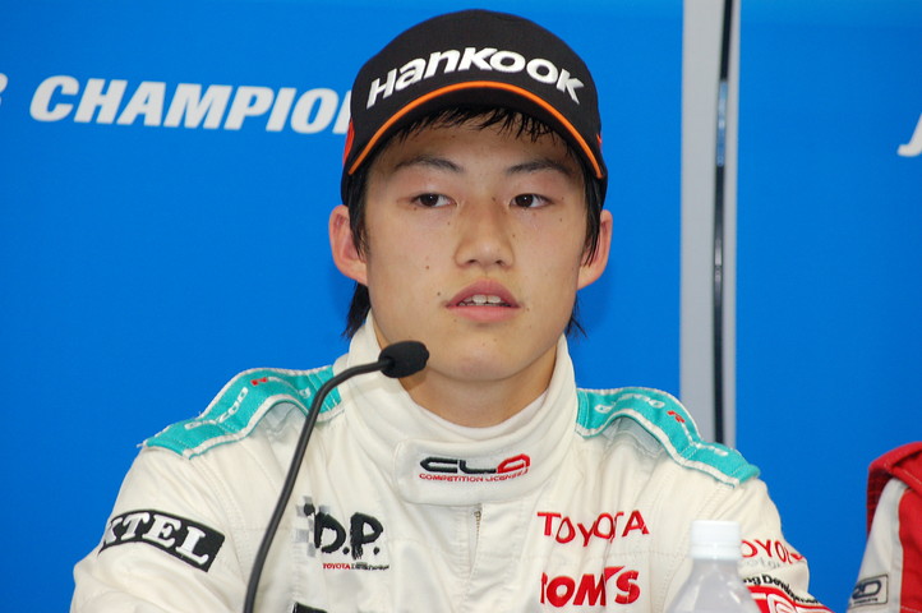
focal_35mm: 218
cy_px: 306
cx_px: 461
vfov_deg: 6.3
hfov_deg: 9.5
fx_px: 5565
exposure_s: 1/60
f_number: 8
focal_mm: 145
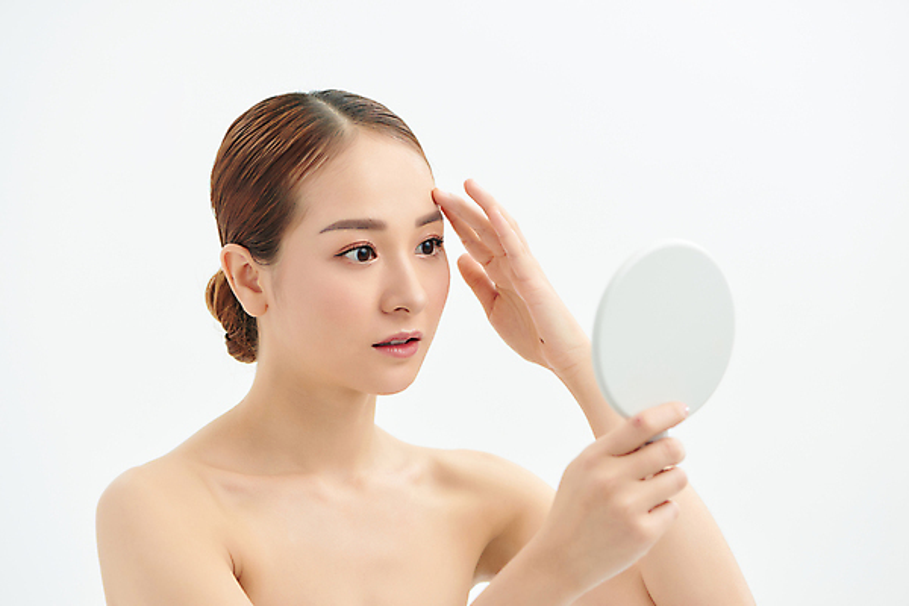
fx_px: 2651
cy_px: 303
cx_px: 454
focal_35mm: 105
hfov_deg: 19.5
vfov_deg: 13.0
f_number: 5.6
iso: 200
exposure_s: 1/160
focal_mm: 105
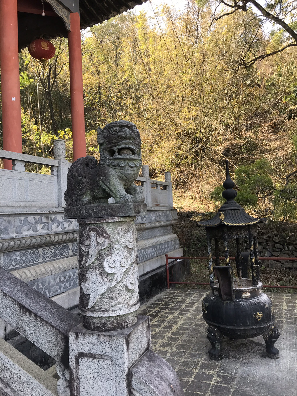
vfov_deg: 63.4
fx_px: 320
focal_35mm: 28
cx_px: 148
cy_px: 198
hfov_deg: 49.7
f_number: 1.8
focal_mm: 3.99
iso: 20
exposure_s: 1/365
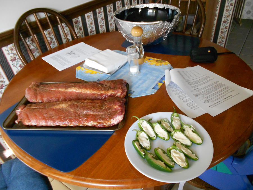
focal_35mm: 26
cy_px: 95
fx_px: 190
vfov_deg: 53.1
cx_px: 126
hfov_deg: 67.3
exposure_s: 1/30
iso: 320
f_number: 3.2
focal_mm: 4.6
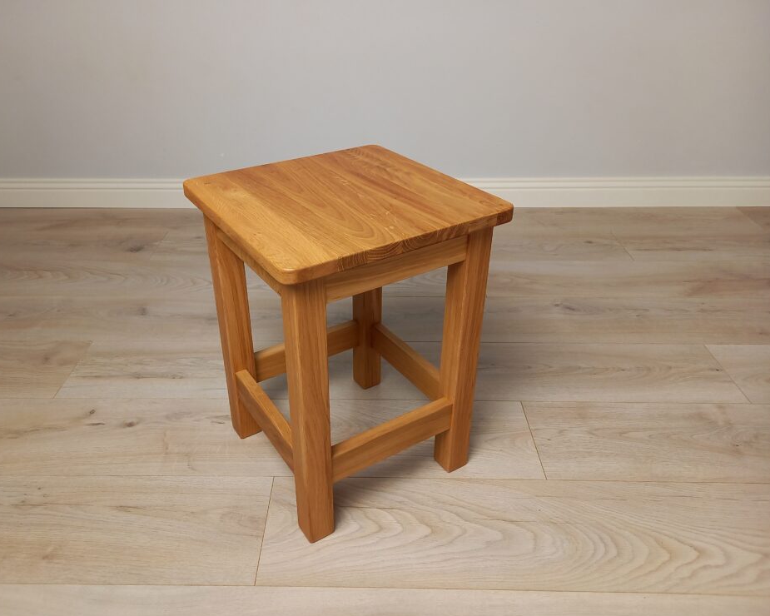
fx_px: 615
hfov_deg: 63.9
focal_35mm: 27
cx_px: 350
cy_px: 306
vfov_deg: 53.2
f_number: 1.8
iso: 100
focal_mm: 4.65
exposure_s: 1/16.7
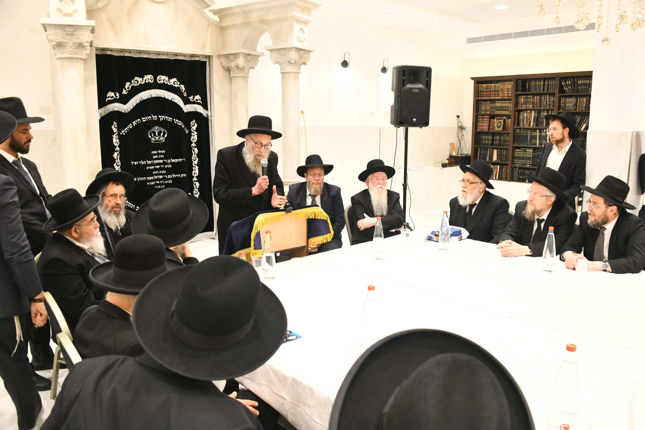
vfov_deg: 46.4
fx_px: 502
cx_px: 322
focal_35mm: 28
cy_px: 215
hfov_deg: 65.5
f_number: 5.6
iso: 1600
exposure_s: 1/125
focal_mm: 28
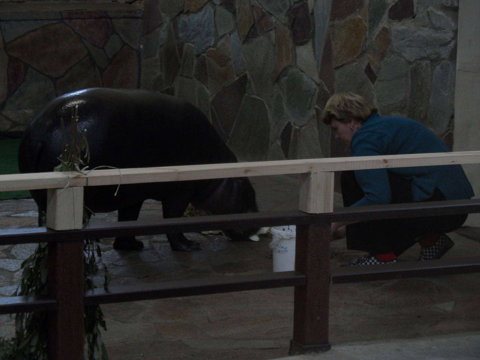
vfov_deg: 8.2
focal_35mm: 180
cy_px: 180
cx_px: 240
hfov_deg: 11.0
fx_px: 2496
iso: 200
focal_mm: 29.7
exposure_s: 1/15
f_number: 4.4
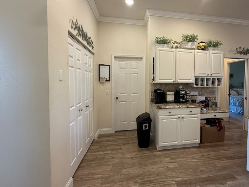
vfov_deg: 68.6
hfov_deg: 83.2
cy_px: 86
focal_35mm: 19
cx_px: 155
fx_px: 137
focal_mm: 2.22
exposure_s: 1/60
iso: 200
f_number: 2.2
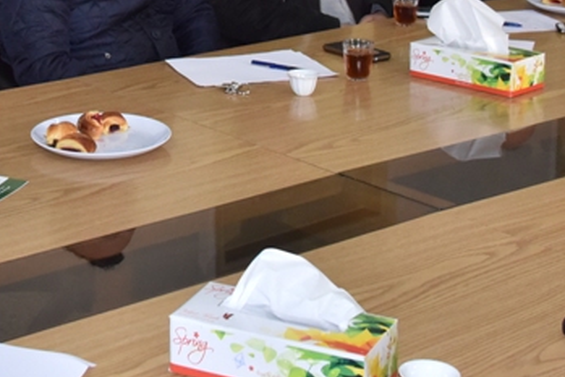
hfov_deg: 21.0
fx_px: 1476
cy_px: -121
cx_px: 21
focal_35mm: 94
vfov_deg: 14.0
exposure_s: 1/250
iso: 2500
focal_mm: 32
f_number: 8
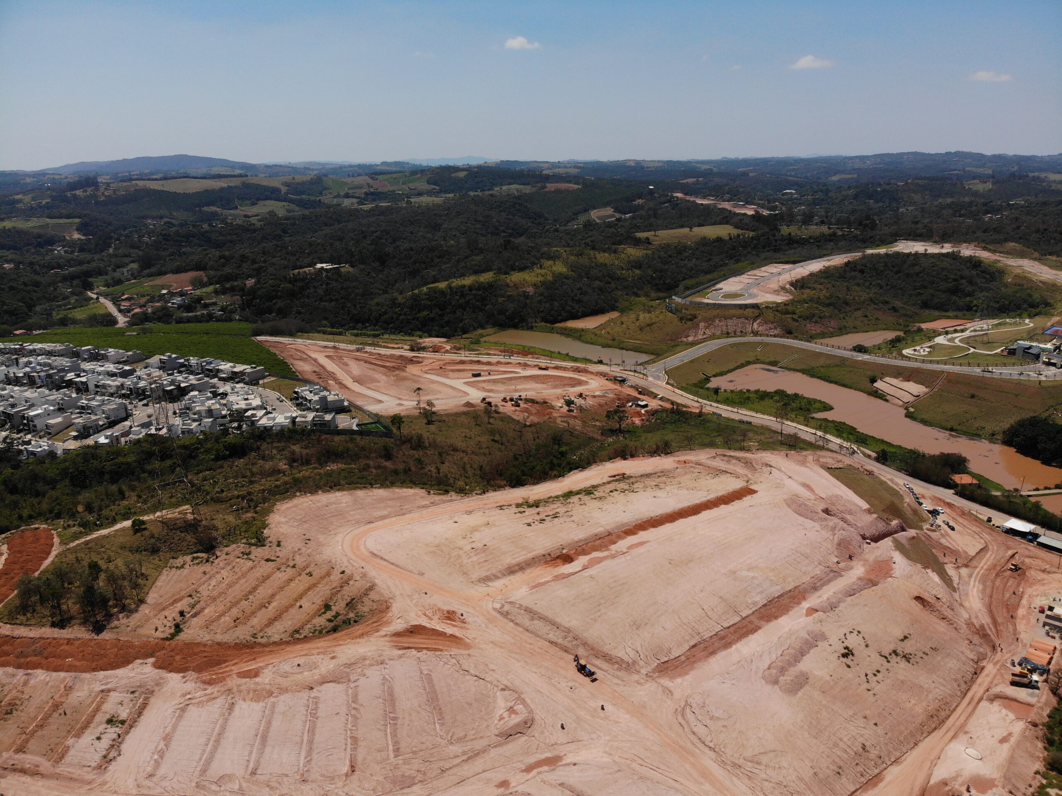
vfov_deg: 56.8
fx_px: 736
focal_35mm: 24
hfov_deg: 71.6
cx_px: 531
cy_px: 398
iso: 106
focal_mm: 4.5
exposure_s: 1/577
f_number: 2.8
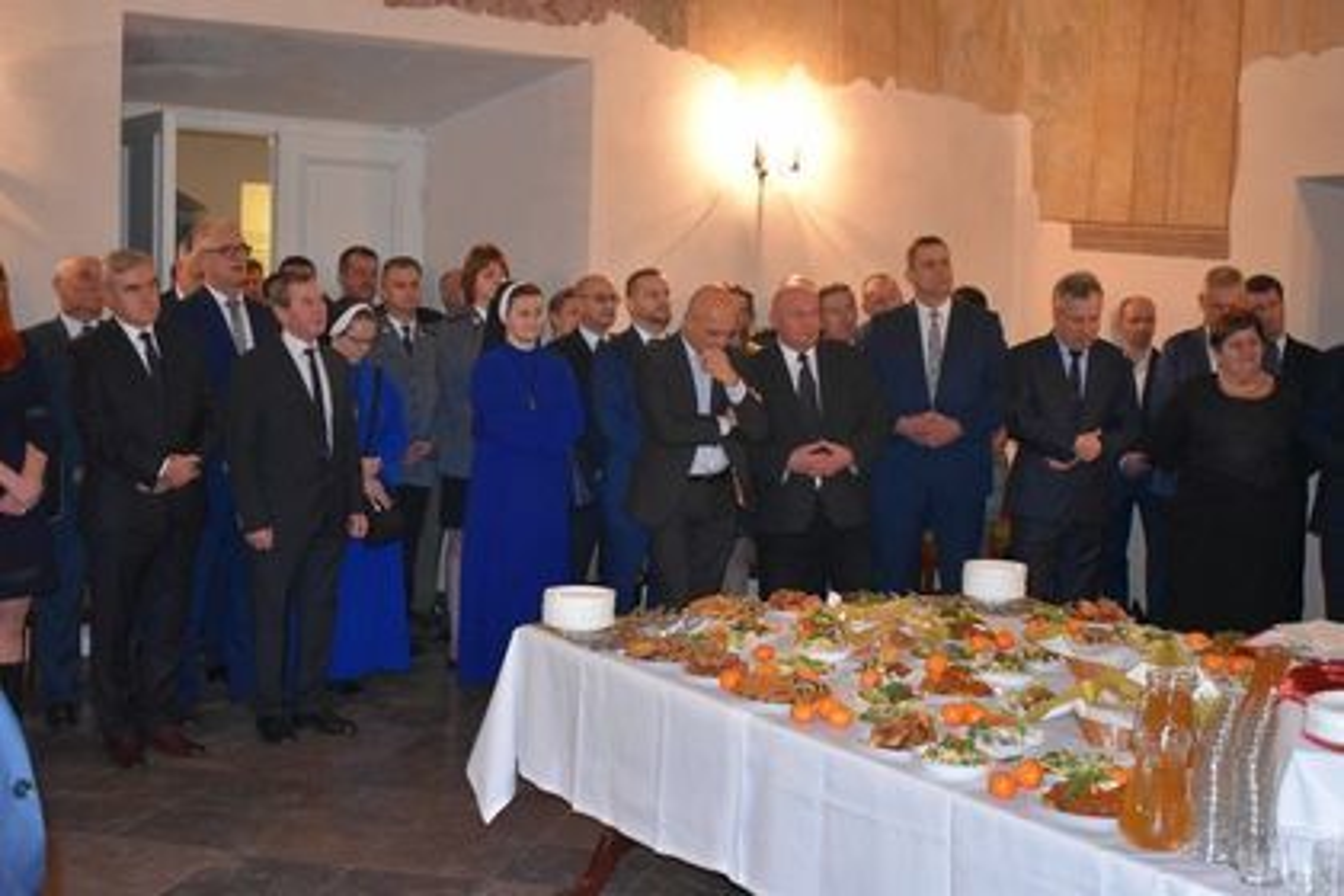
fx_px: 1792
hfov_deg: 41.1
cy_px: 448
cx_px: 672
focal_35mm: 48
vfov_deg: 28.1
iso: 4000
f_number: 4.5
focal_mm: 32
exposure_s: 1/60
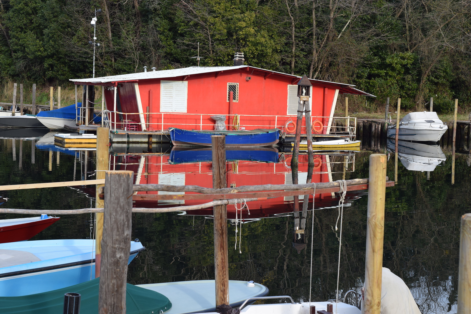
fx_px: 981
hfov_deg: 27.0
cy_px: 157
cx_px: 236
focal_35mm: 75
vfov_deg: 18.2
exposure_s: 1/250
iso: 320
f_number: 8
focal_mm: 50
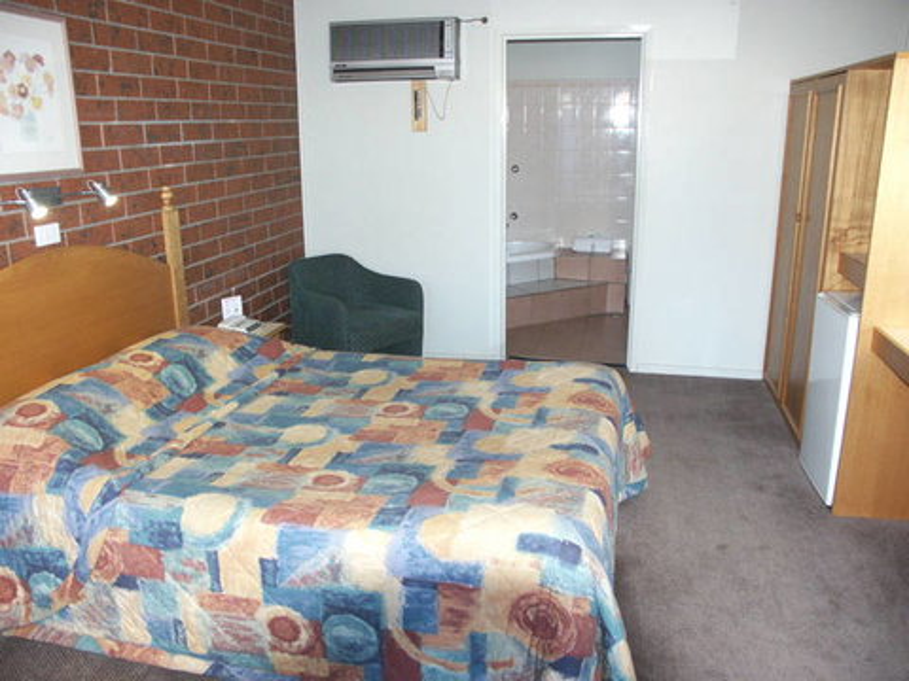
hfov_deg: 63.4
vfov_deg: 49.7
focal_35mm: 28
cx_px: 454
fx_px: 735
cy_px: 340
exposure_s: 1/45
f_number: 2.8
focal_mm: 7.27
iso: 200
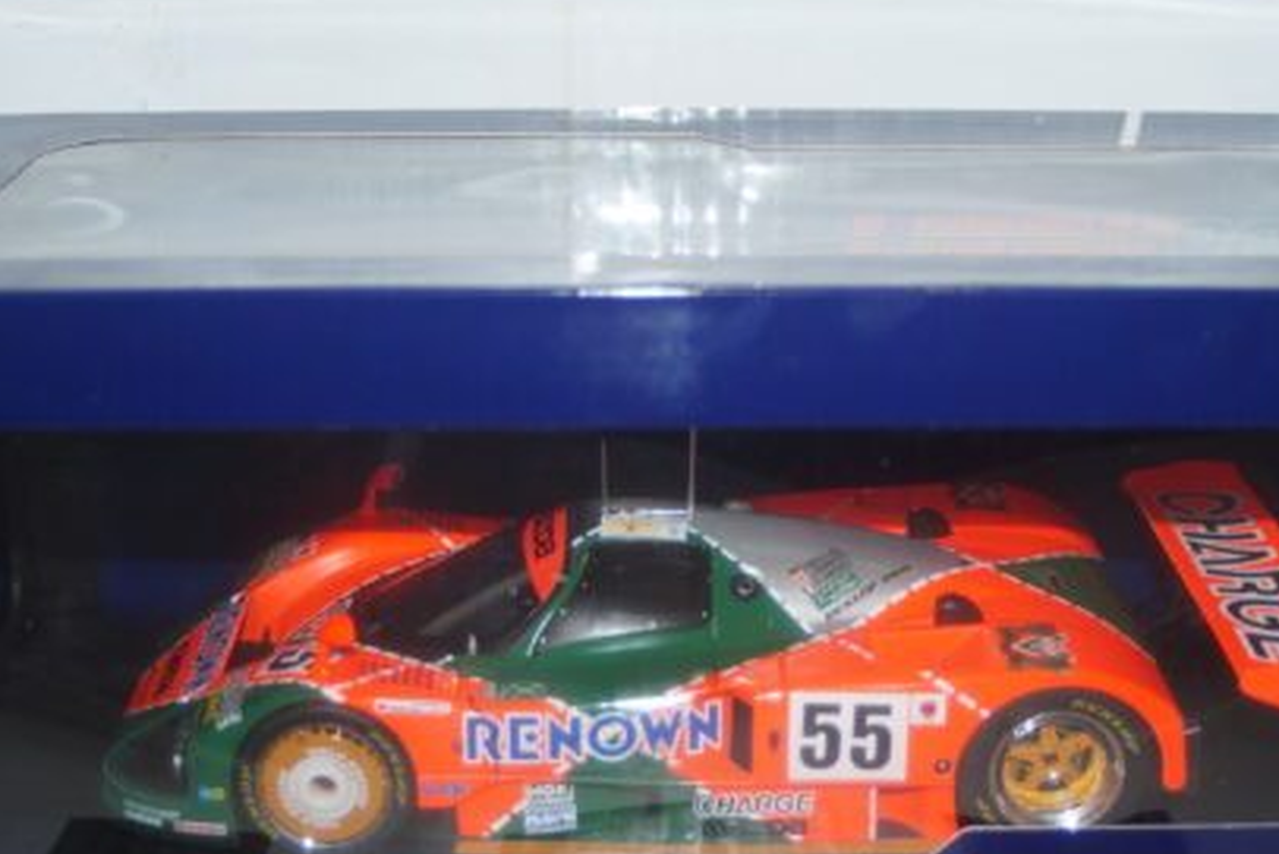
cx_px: 690
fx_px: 2203
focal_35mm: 62
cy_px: 533
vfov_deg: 21.9
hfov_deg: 32.4
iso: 125
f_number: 3.5
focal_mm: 28
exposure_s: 1/100
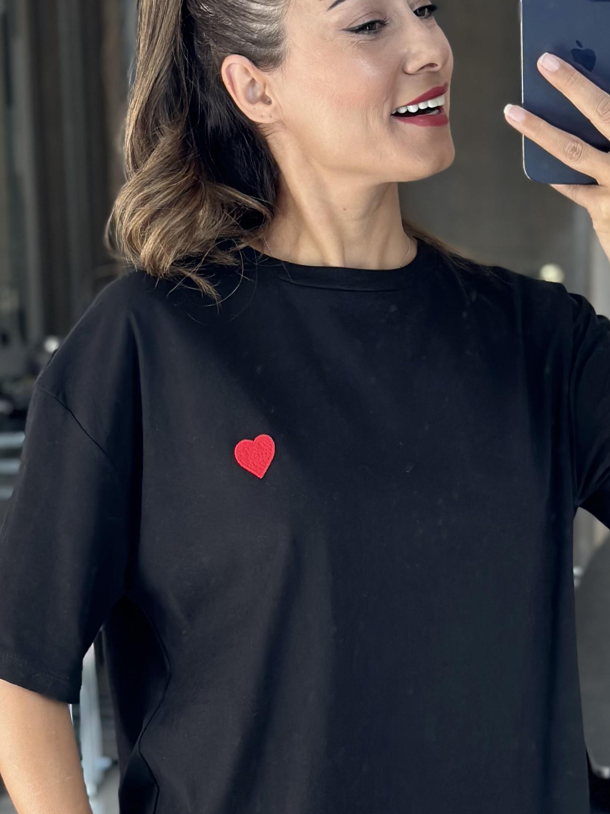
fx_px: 2349
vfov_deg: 19.6
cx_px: 341
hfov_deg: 14.8
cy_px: 556
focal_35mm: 100
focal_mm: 6.86
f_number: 1.78
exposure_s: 1/186
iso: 80
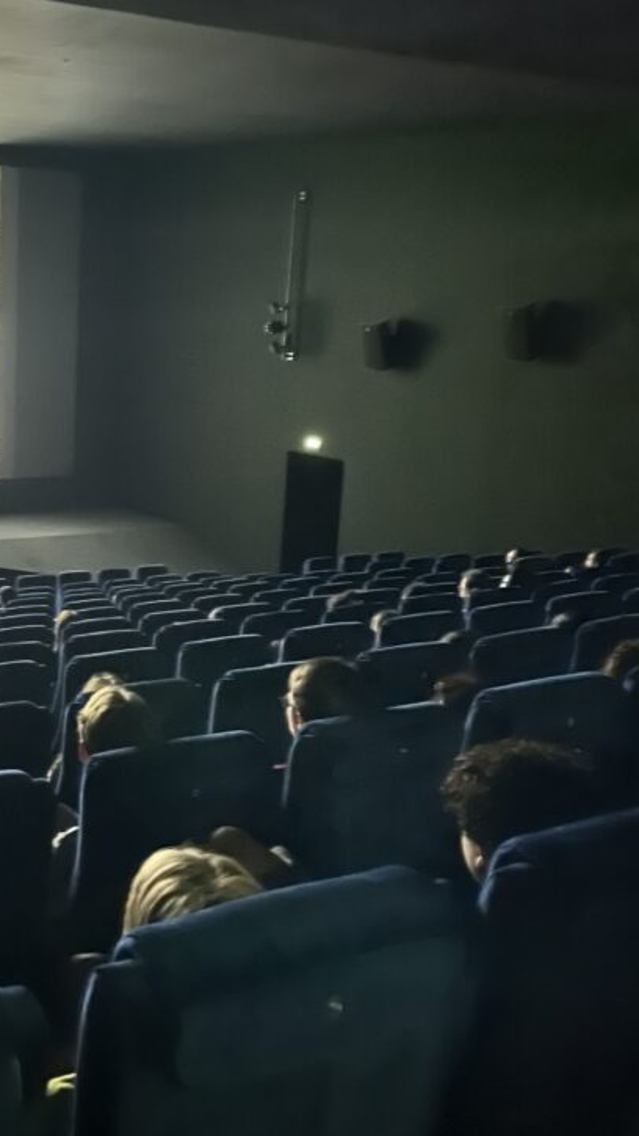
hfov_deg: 28.8
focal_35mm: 40
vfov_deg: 50.5
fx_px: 1204
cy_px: 575
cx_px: 89
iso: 10000
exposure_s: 1/5
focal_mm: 5.1
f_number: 1.6
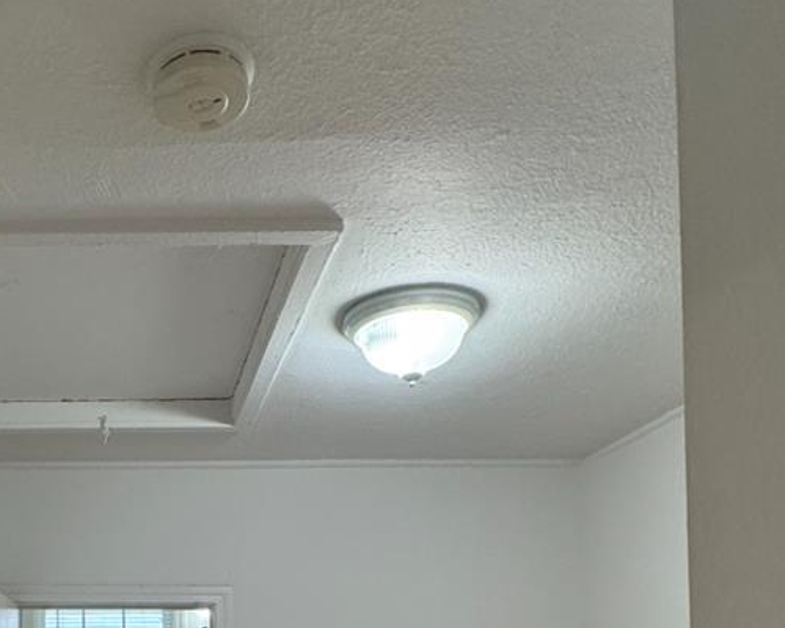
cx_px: 112
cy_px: 694
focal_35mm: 41
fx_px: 953
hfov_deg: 42.0
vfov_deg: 32.1
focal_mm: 2.22
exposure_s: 1/120
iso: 200
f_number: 2.2
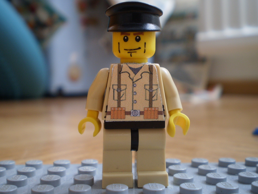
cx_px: 129
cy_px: 96
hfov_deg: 43.9
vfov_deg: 33.6
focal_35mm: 43
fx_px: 320
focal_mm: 7.4
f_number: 3.5
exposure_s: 1/13
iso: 125
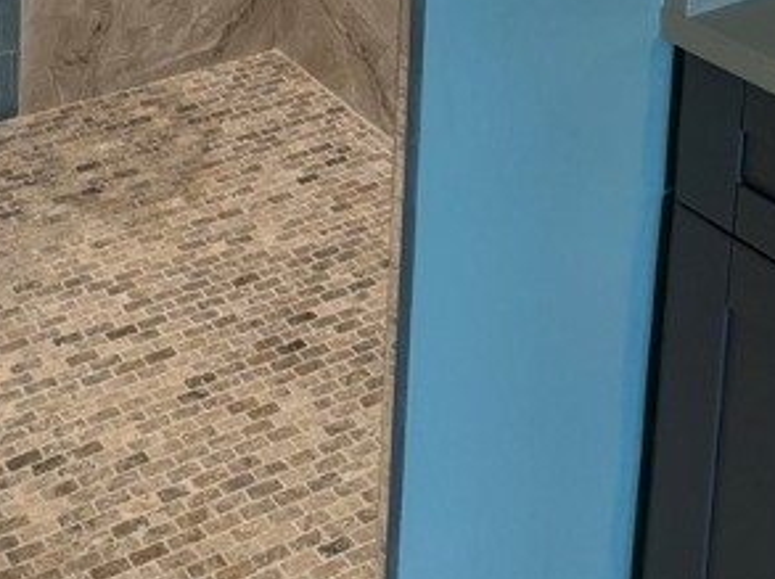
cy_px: -381
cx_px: 259
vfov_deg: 19.1
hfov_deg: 30.5
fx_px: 1409
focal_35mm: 63
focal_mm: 6.76
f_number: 1.78
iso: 160
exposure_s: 1/111
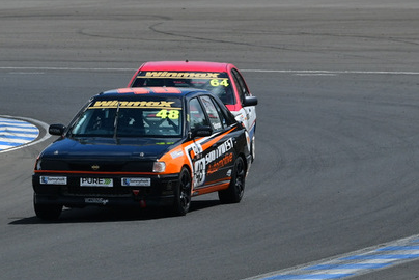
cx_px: 172
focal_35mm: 683
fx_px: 7955
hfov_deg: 3.0
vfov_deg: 2.0
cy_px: 89
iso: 200
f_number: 10
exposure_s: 1/640
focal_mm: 230
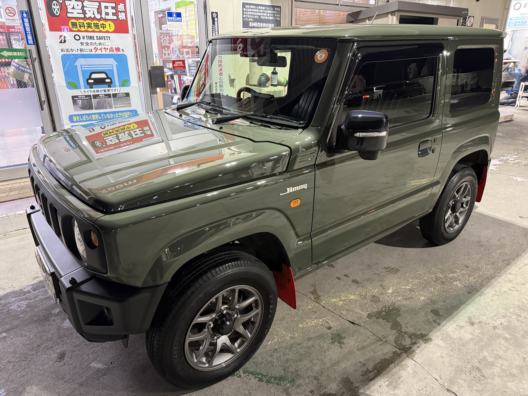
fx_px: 366
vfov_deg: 56.8
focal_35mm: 24
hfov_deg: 71.6
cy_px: 198
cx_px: 264
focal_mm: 6.76
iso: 800
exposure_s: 1/40
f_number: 1.78
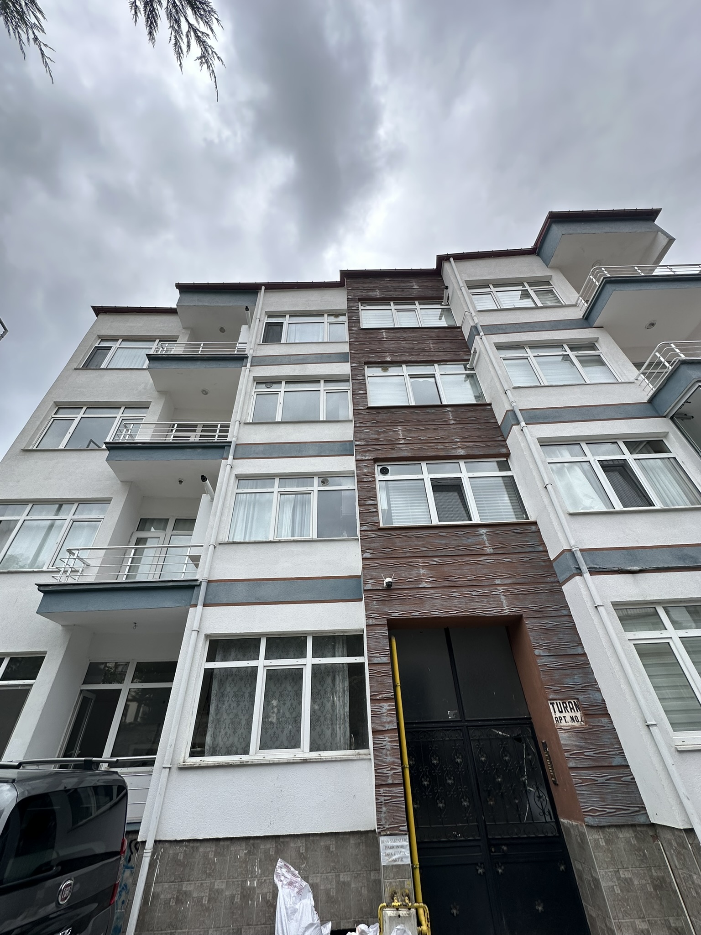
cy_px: 468
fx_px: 378
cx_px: 350
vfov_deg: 102.1
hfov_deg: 85.7
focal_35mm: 14
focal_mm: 2.22
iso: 40
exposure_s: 1/413
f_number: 2.2
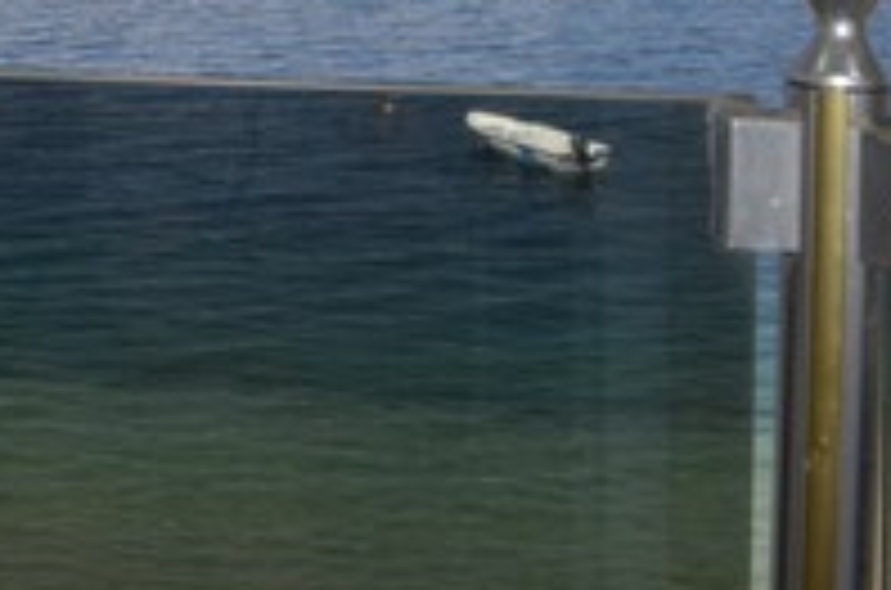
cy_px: -342
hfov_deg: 18.1
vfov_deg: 13.1
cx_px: -549
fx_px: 2395
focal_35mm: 97
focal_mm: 18
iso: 640
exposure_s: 1/200
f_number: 22
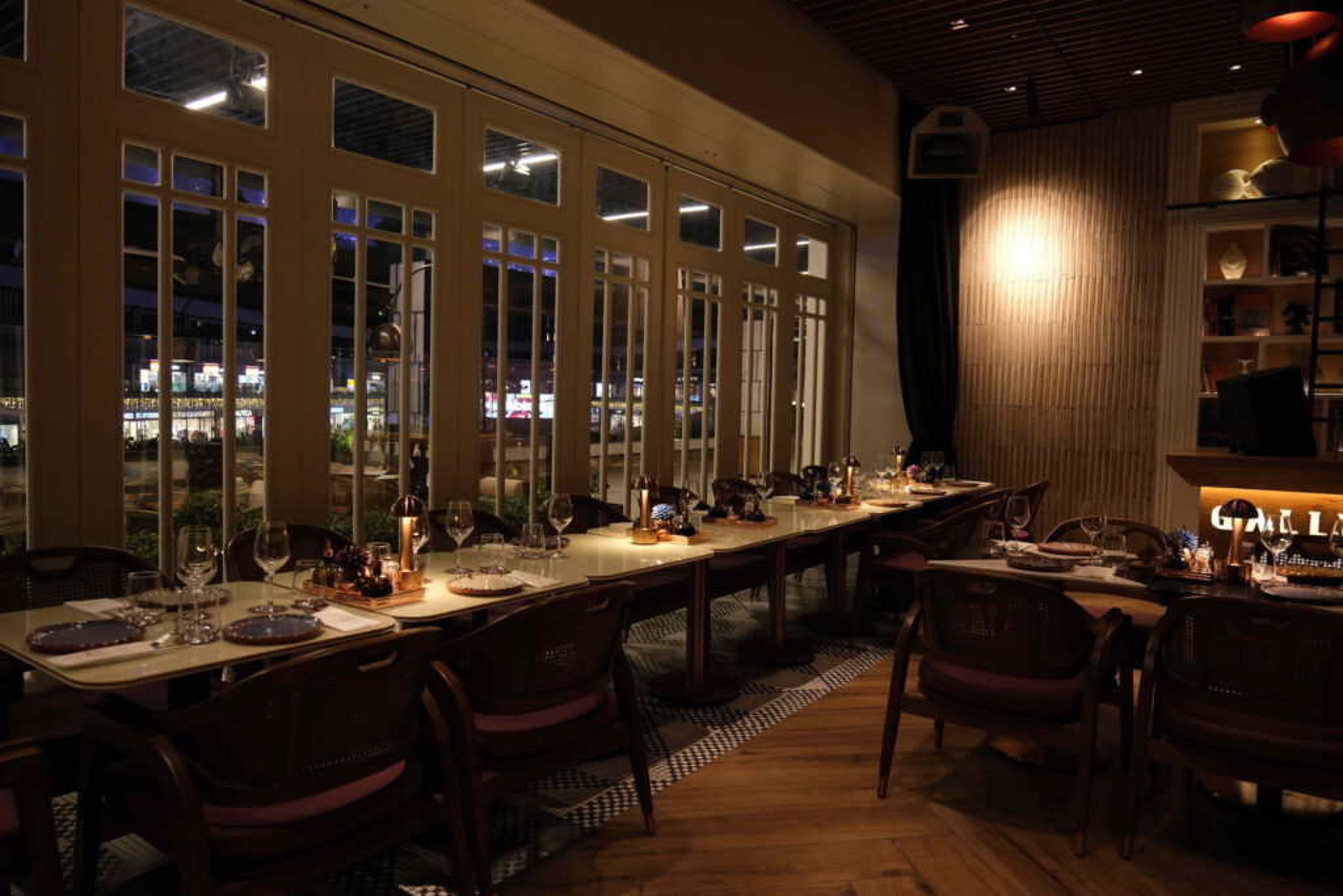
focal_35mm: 24
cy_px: 448
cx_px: 672
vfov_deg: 53.1
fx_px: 895
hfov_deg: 73.7
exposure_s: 1/80
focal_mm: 16
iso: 1000
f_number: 2.8
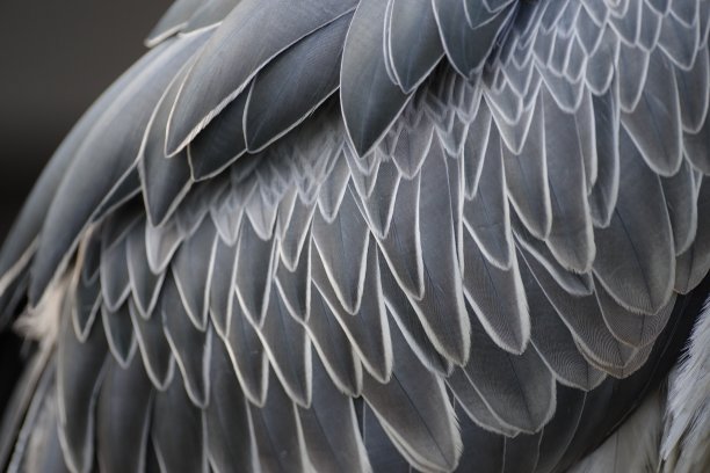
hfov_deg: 6.9
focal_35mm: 300
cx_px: 355
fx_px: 5916
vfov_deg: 4.6
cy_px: 236
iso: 1250
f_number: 4
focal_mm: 300
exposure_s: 1/320
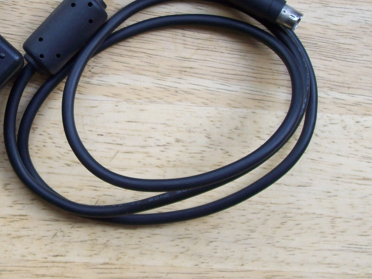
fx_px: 881
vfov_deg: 18.0
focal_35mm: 82
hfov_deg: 23.2
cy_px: 119
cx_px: 38
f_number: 3
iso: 80
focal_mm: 7.6
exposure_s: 1/85.2
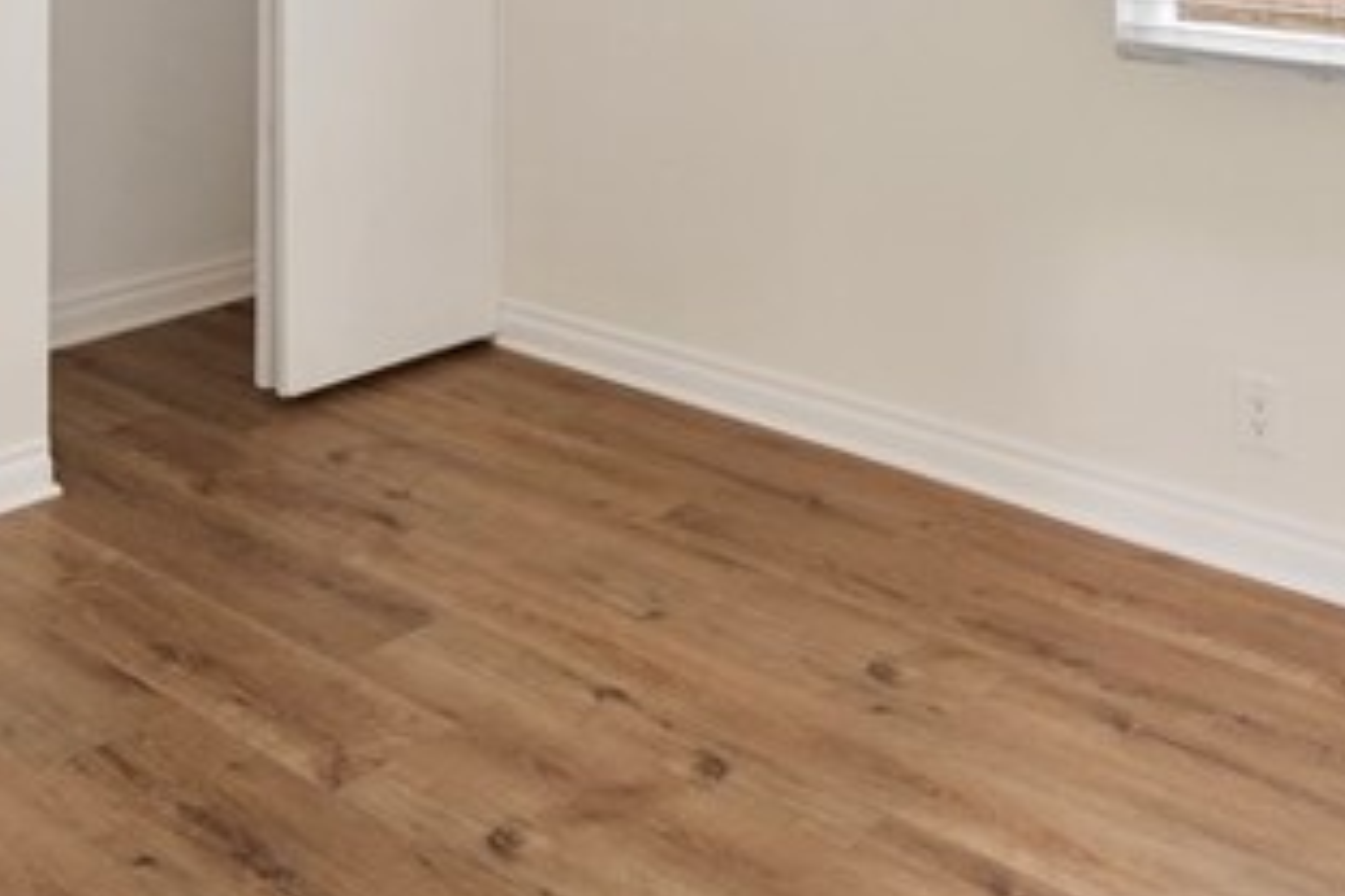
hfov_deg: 40.6
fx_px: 1817
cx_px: 616
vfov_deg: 24.6
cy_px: -230
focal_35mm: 49
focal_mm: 14.8
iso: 1600
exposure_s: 1/2
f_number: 8
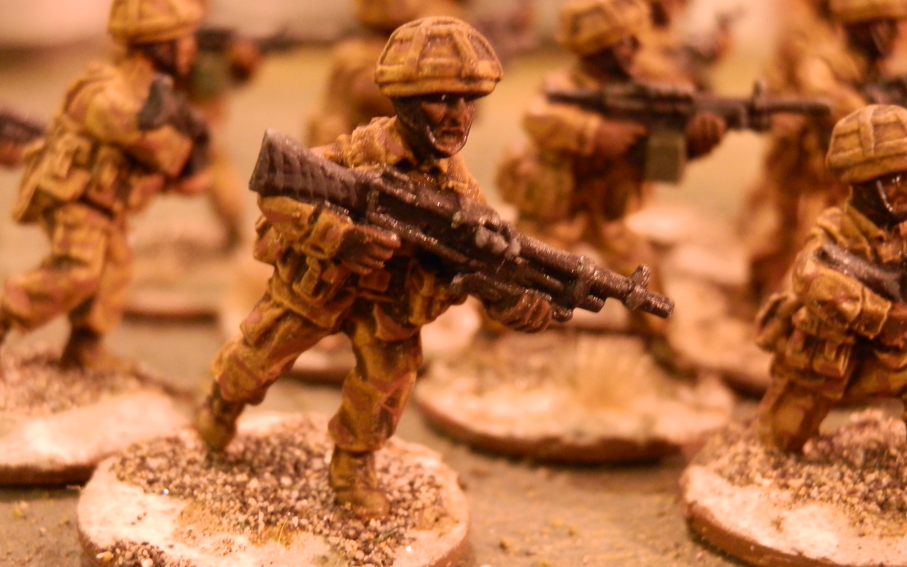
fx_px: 1681
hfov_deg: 30.2
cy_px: 303
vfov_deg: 19.1
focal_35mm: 68
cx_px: 432
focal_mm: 10.99
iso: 400
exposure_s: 1/8
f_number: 3.7
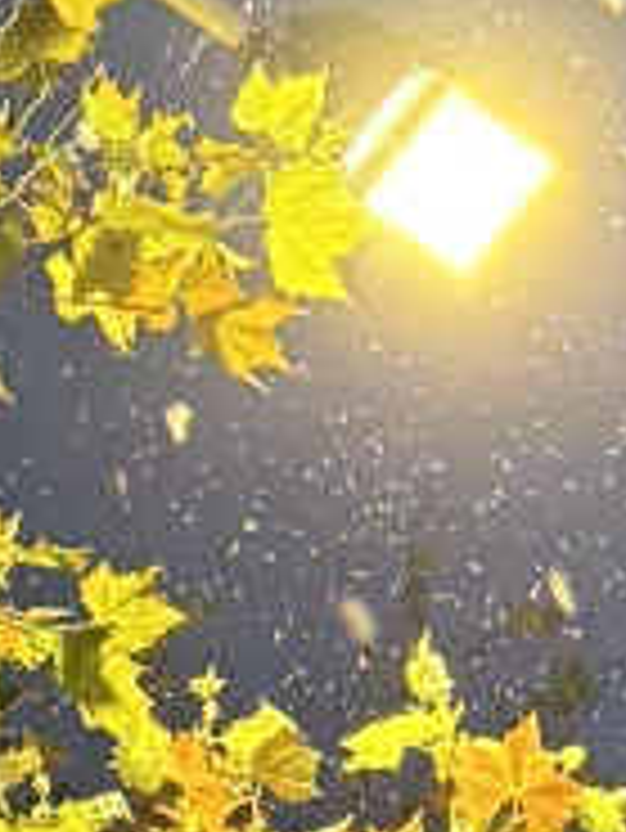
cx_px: 617
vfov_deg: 10.4
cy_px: 1070
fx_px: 4504
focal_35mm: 187
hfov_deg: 7.9
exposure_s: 1/34
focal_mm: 6.76
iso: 640
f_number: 1.78
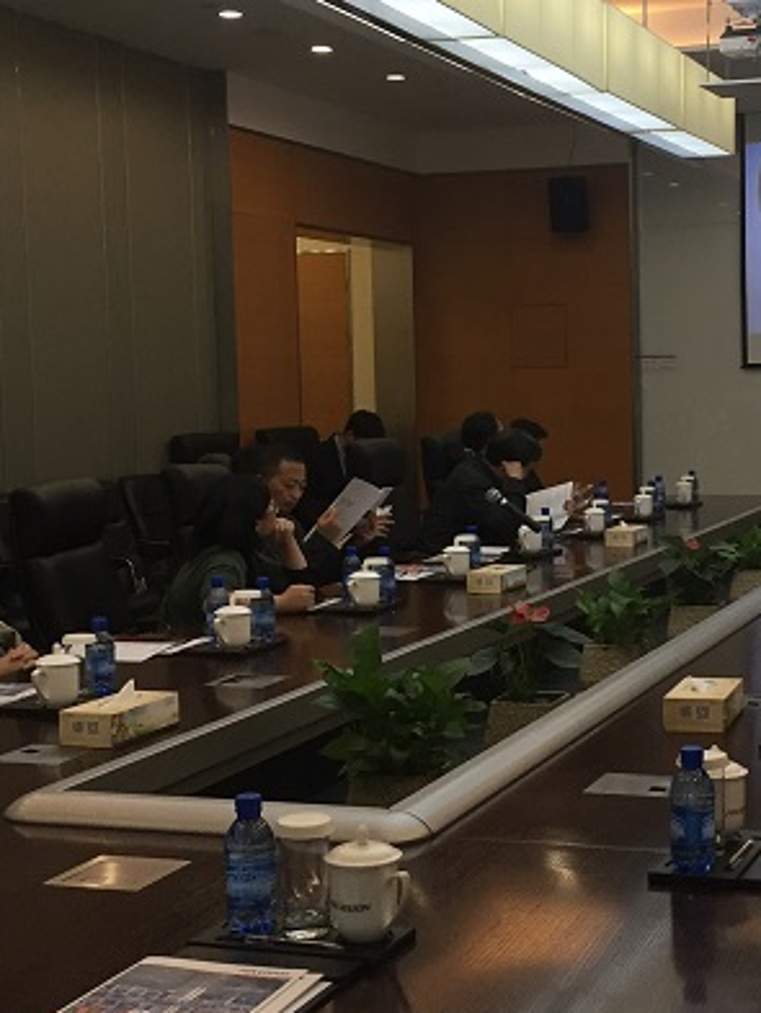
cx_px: 555
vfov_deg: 32.7
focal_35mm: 59
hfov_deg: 24.6
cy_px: 495
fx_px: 1728
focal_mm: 4.15
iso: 64
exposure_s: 1/33
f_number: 2.2
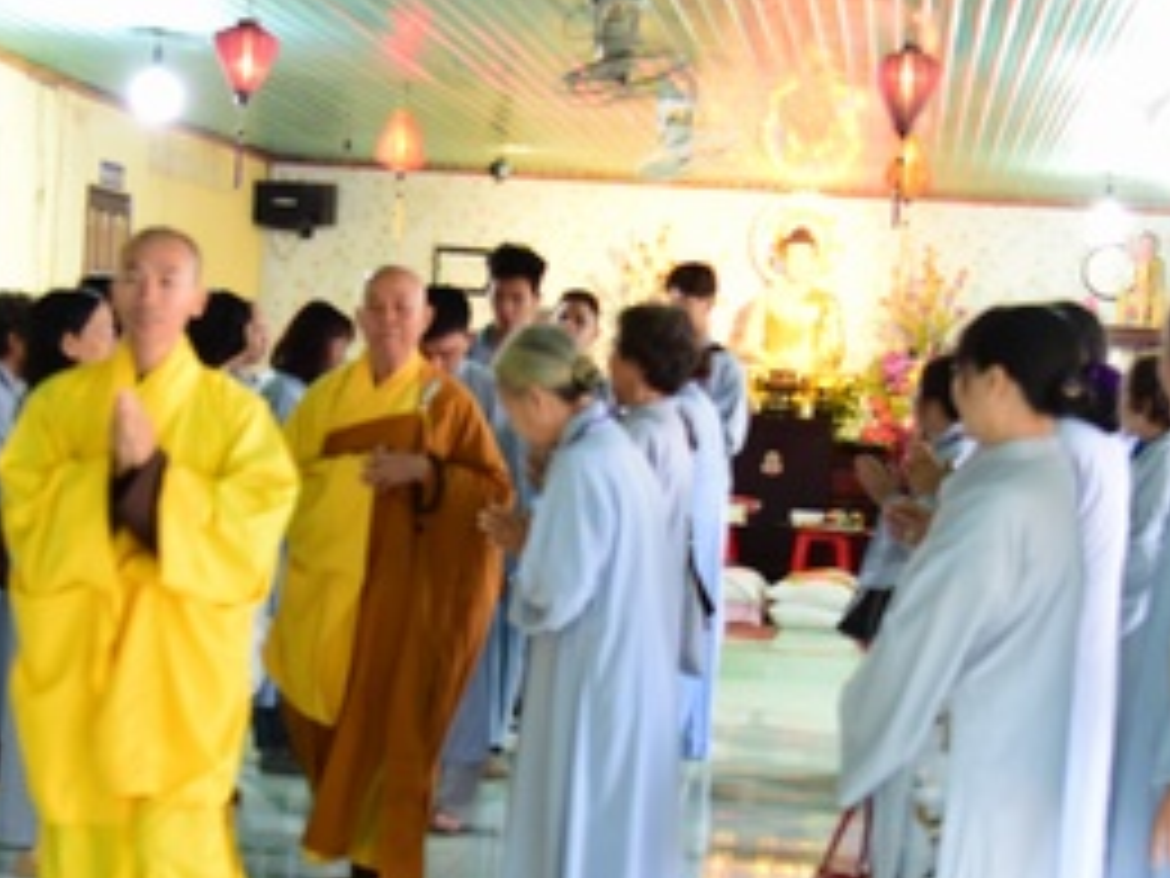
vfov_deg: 19.0
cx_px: 482
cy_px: 662
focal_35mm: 77
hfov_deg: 25.3
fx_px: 2603
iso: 1600
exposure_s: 1/30
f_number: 4
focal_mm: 32
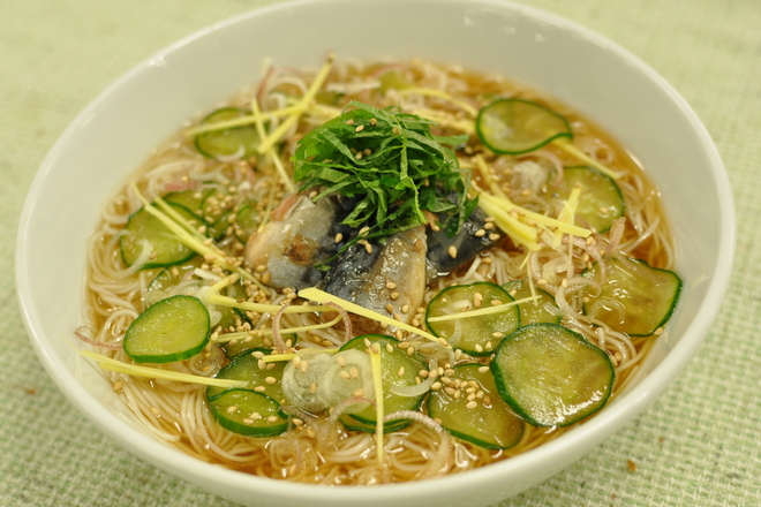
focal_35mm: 52
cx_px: 380
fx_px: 1110
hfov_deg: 37.9
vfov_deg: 25.8
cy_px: 254
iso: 200
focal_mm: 35
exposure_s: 1/30
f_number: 3.5
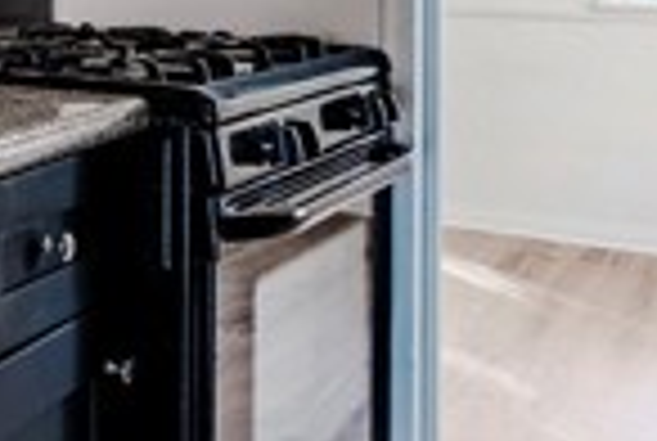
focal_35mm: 70
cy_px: -101
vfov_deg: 18.4
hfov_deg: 23.6
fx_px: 1280
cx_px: -297
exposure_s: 1/15
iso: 100
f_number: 7.1
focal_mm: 16
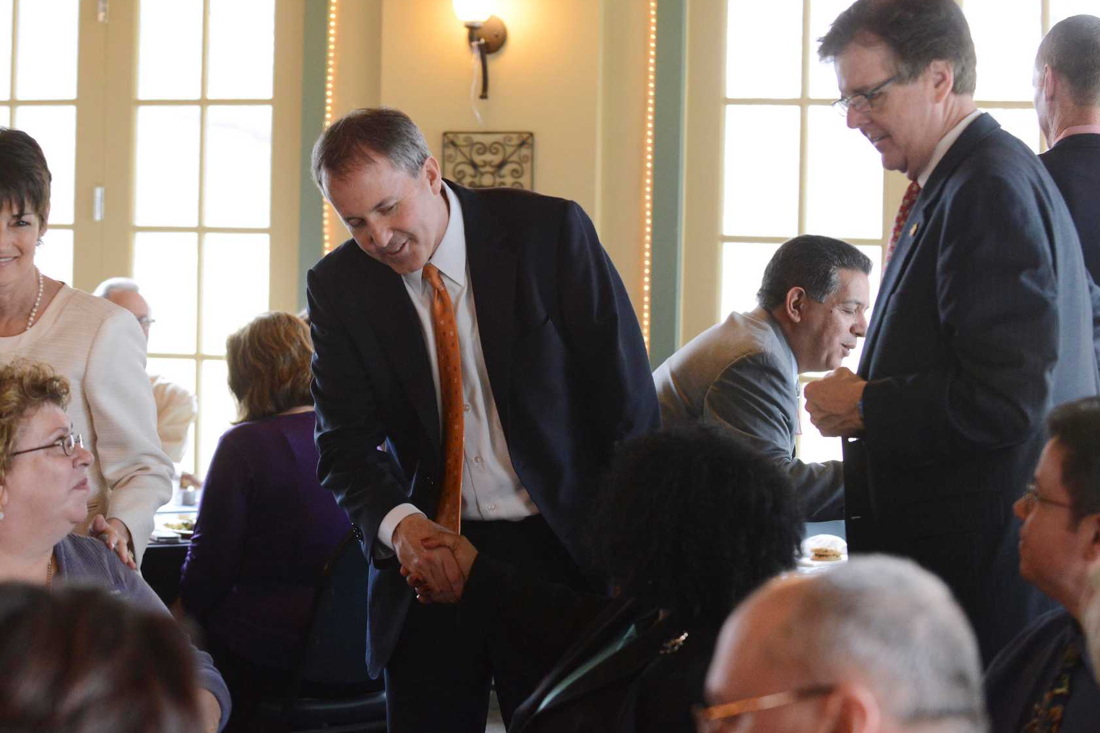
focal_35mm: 85
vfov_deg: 16.1
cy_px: 301
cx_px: 439
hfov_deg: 23.9
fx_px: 2597
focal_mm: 70
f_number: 3.5
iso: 3200
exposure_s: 1/250
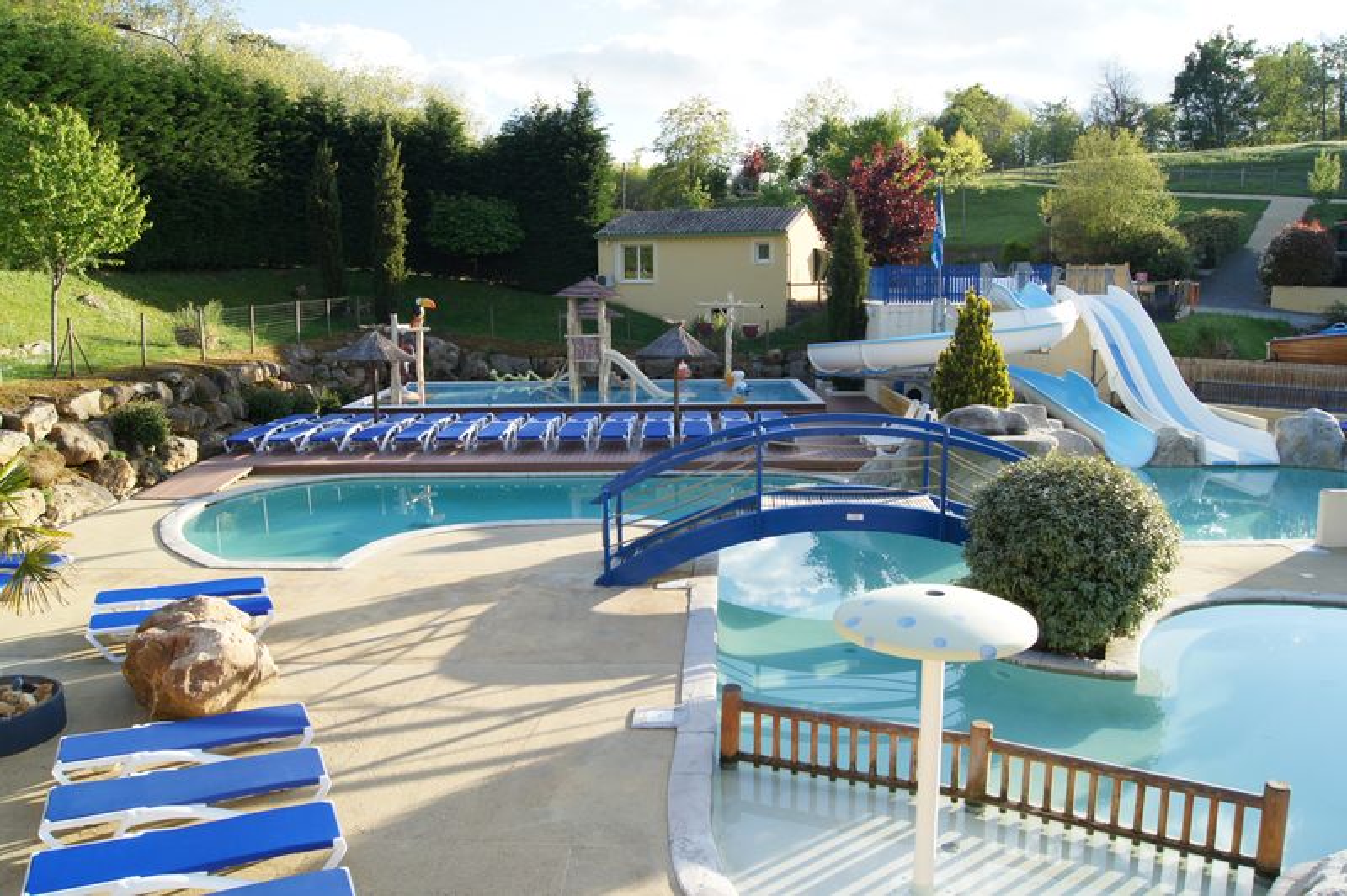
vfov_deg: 47.9
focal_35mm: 27
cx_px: 674
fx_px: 1009
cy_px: 448
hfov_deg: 67.4
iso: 200
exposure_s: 1/80
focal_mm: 18
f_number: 10
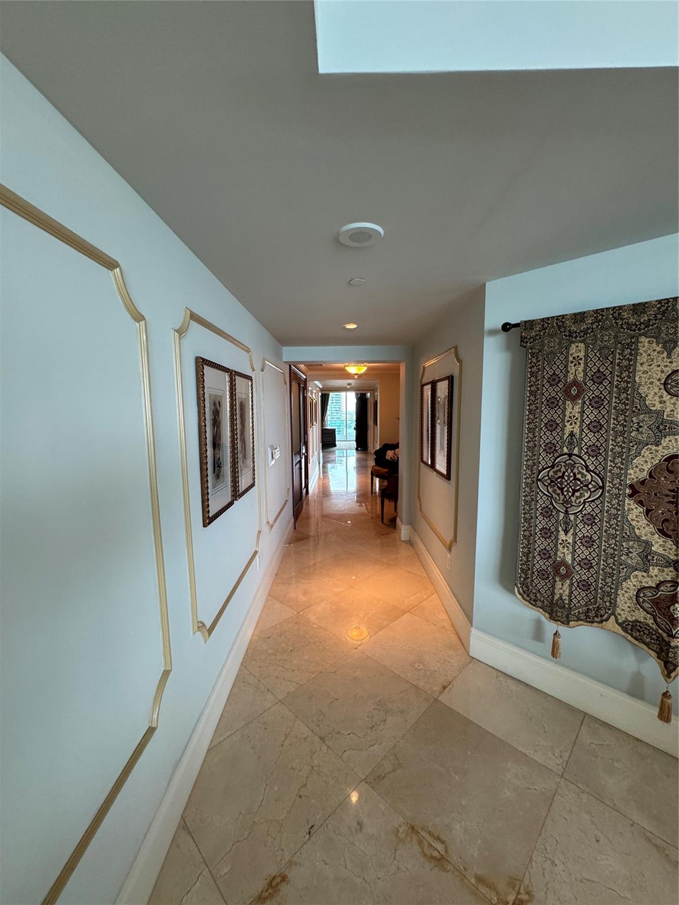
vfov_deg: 102.1
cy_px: 452
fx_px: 366
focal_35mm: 14
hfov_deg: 85.7
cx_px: 340
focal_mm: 2.22
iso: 250
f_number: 2.2
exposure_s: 1/120
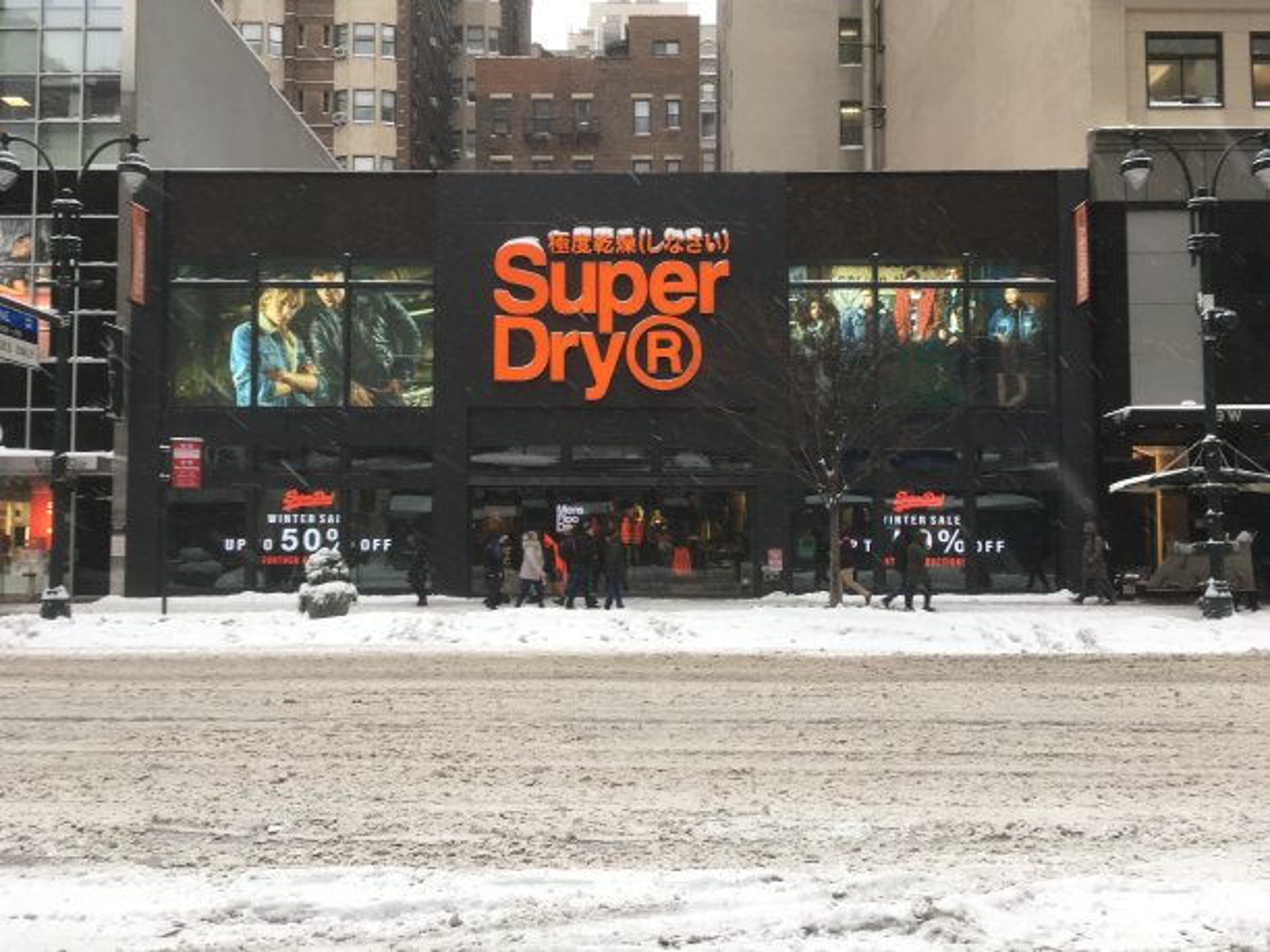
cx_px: 635
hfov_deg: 61.7
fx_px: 1064
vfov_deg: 48.2
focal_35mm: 29
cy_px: 476
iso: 40
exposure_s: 1/120
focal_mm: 4.15
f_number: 2.2
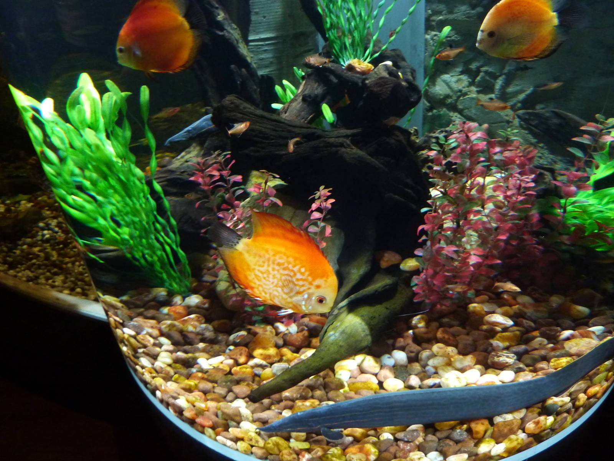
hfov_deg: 69.4
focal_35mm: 25
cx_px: 307
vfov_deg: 54.9
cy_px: 230
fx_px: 443
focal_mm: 4.1
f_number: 3.3
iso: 400
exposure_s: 1/30
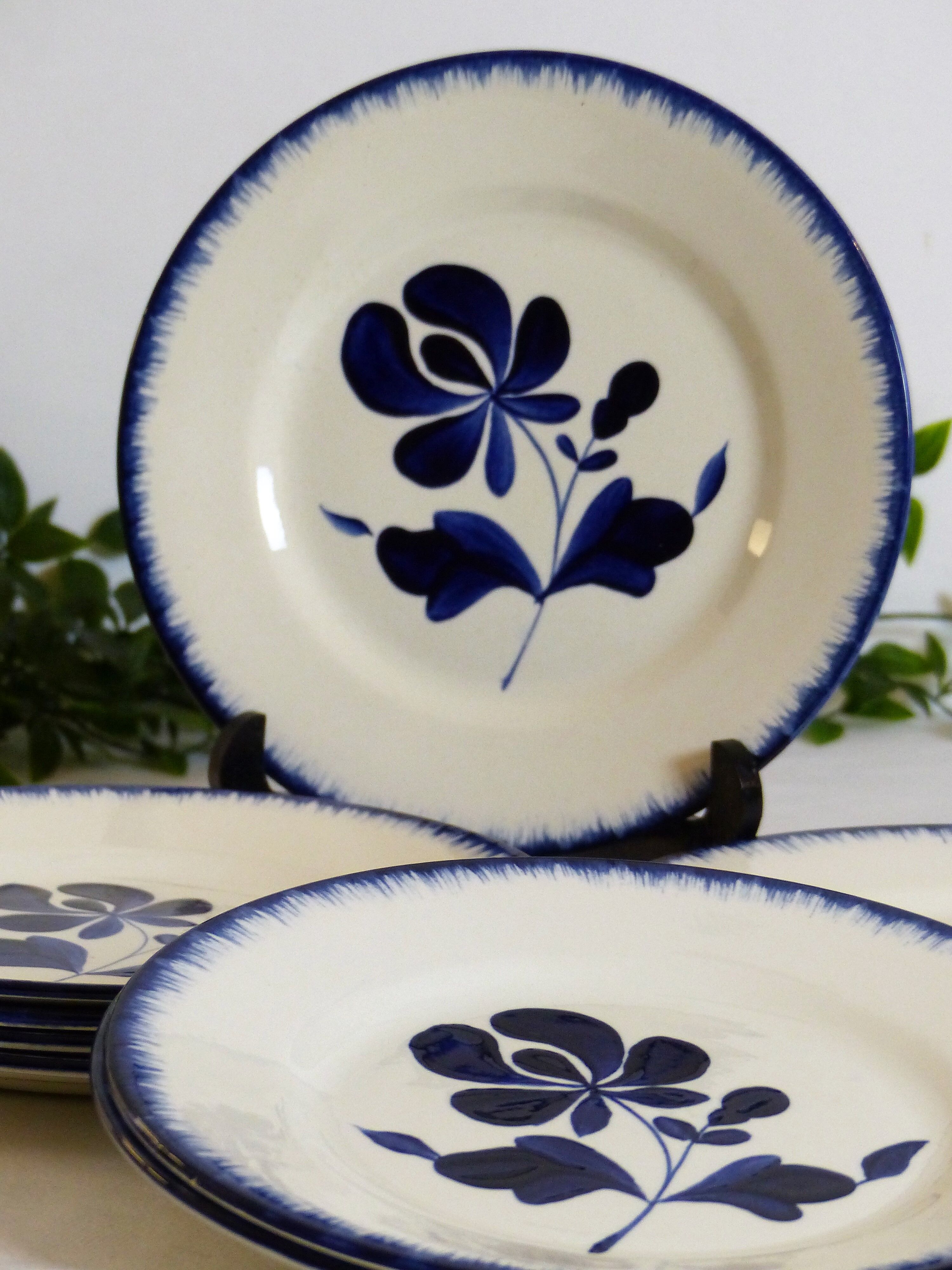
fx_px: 4364
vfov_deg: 16.6
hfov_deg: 12.5
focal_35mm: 119
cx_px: 476
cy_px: 635
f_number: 2.8
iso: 400
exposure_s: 1/60
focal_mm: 19.6
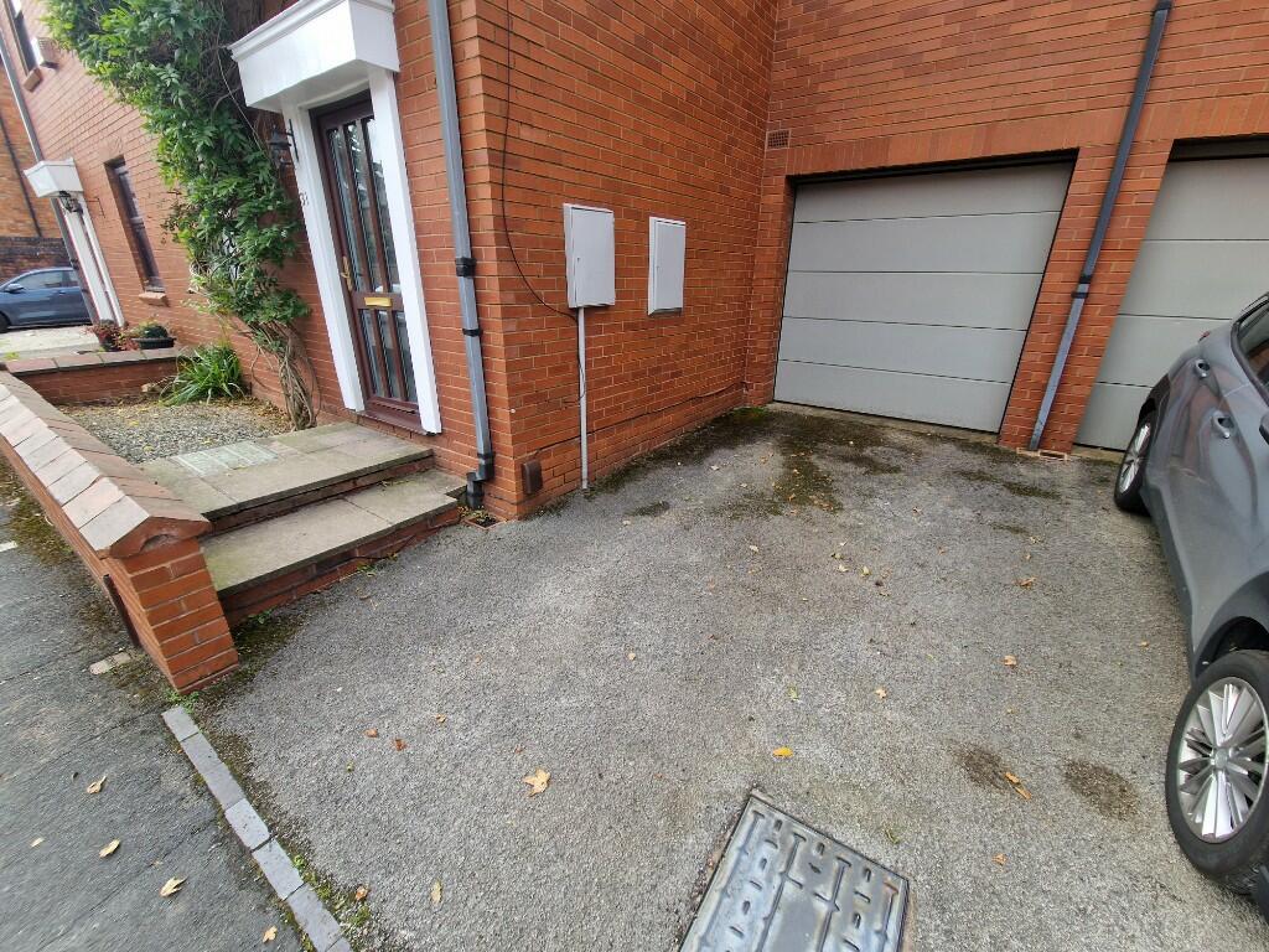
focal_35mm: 13
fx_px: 477
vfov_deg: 89.9
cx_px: 634
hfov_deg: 106.2
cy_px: 476
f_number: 2.2
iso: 50
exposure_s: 1/349
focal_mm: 2.2
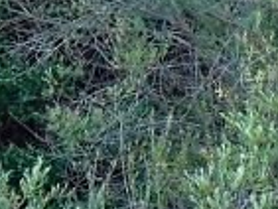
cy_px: 196
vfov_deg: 6.6
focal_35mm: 224
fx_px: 1800
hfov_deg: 8.8
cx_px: 120
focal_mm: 6.3
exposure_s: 1/80
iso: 200
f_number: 3.1
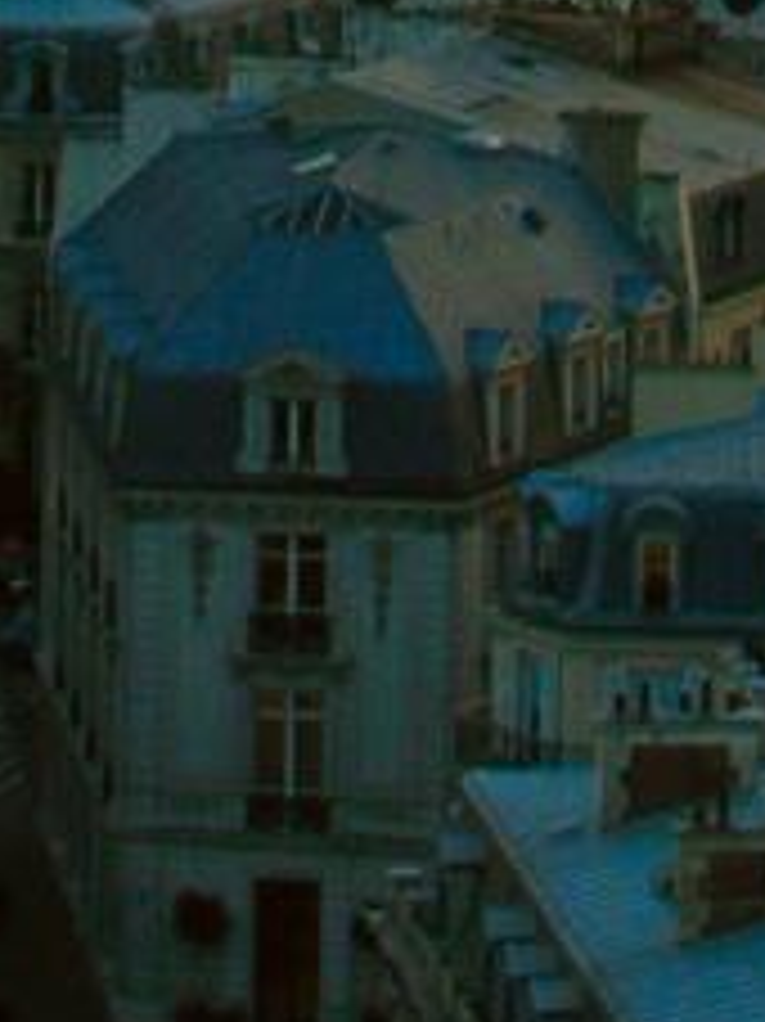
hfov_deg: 5.8
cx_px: 274
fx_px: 7521
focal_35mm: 255
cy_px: -1166
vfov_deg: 7.4
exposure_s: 1/37.1
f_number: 5.9
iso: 50
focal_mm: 9.7
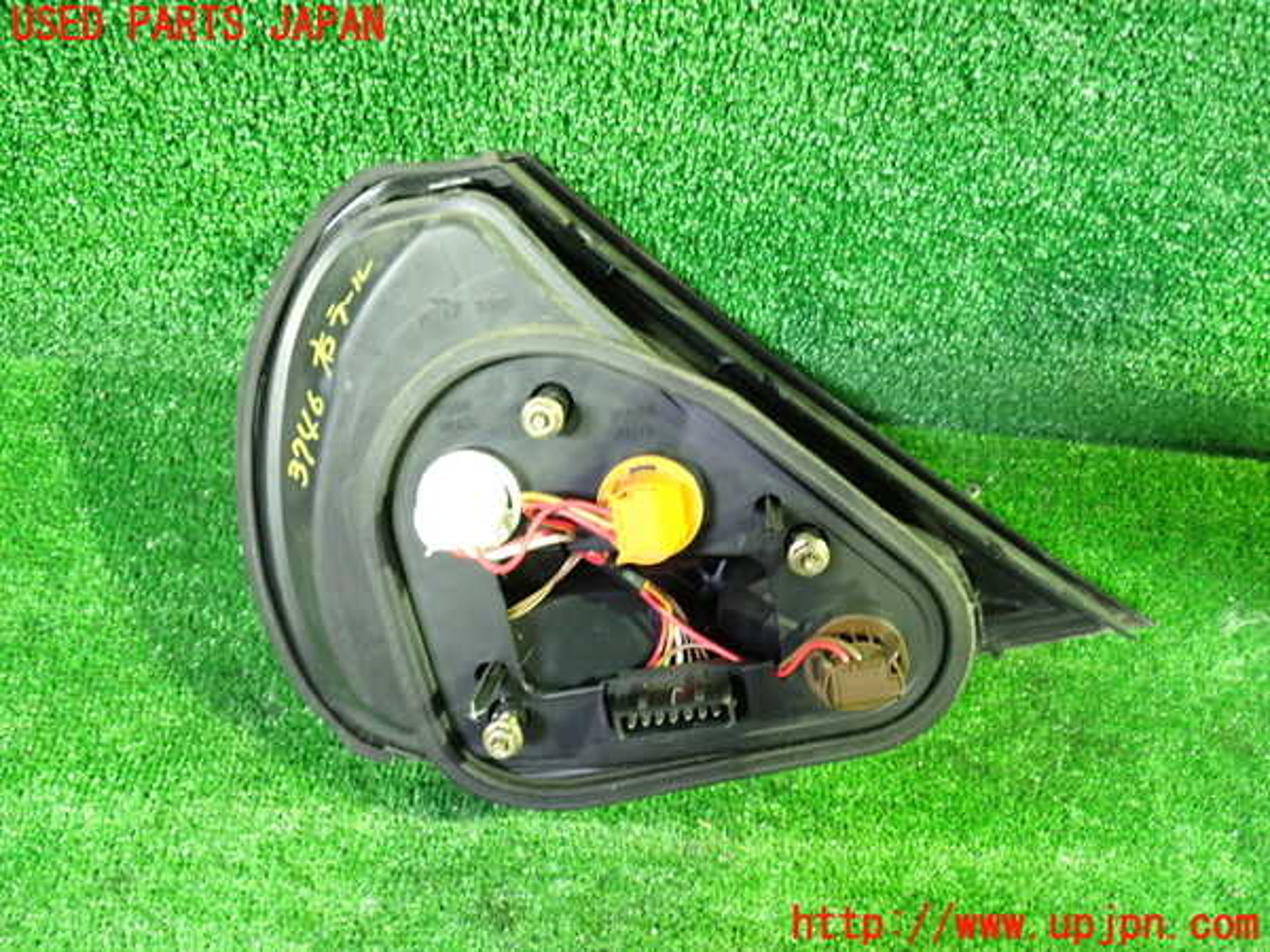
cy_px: 476
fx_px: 1101
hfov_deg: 60.0
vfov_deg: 46.8
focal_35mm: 30
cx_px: 635
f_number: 2.3
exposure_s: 1/15
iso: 800
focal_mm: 5.4
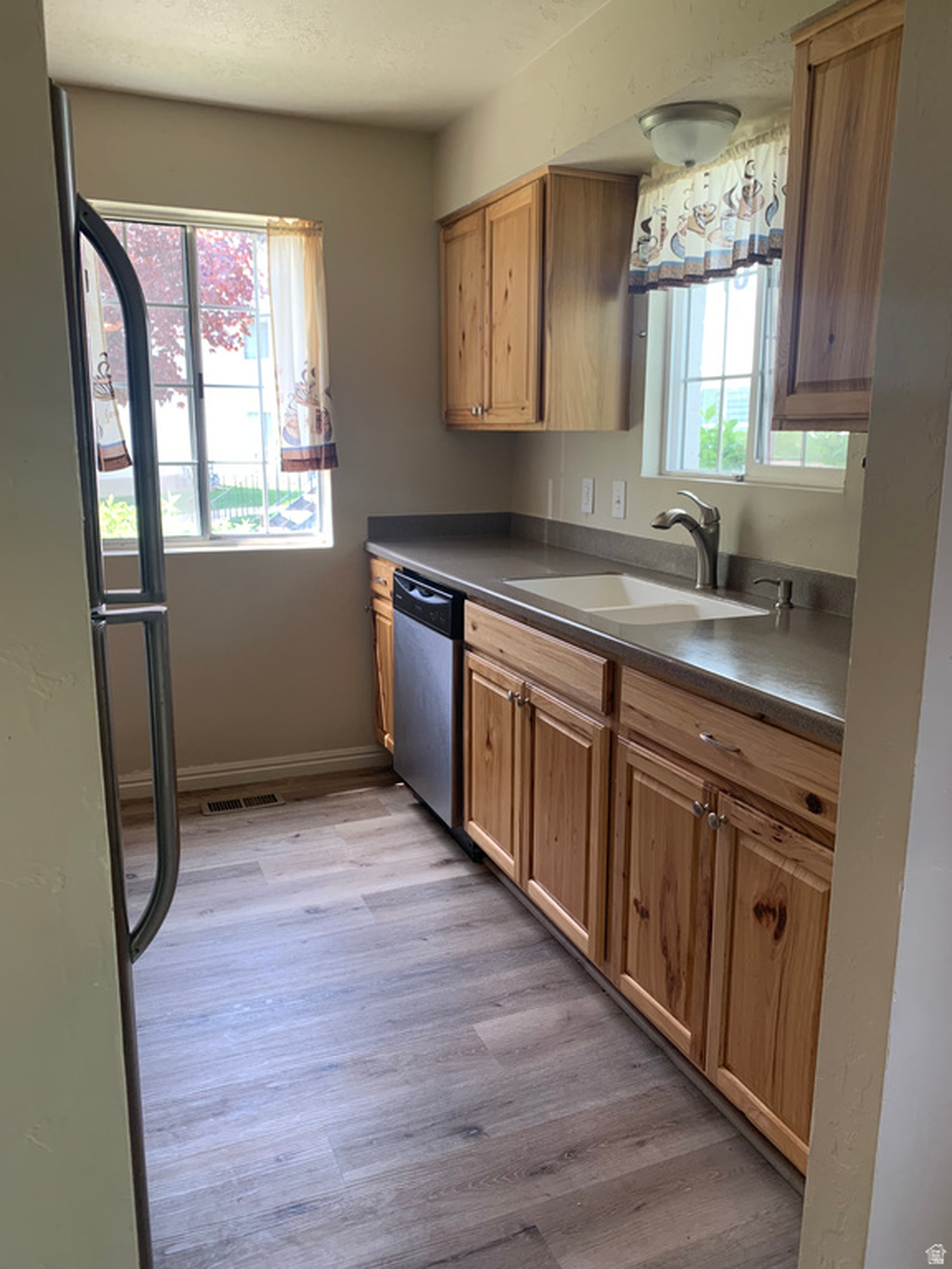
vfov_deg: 67.3
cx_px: 476
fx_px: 953
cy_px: 634
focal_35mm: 26
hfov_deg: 53.1
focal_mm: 4.25
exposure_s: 1/107
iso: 100
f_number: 1.8
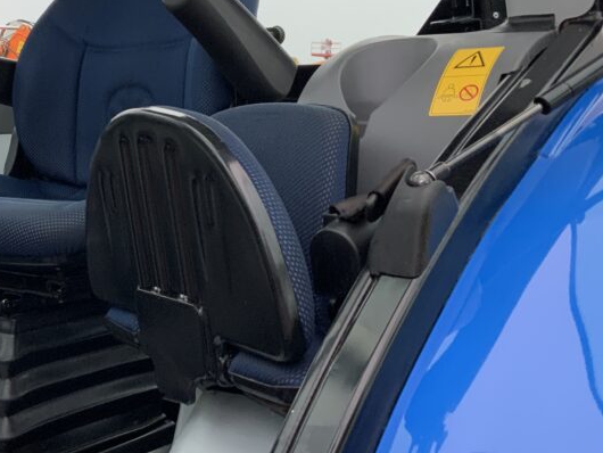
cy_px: 162
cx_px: 148
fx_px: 976
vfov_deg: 26.0
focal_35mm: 56
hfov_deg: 33.6
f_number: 1.8
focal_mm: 3
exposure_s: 1/103
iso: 64
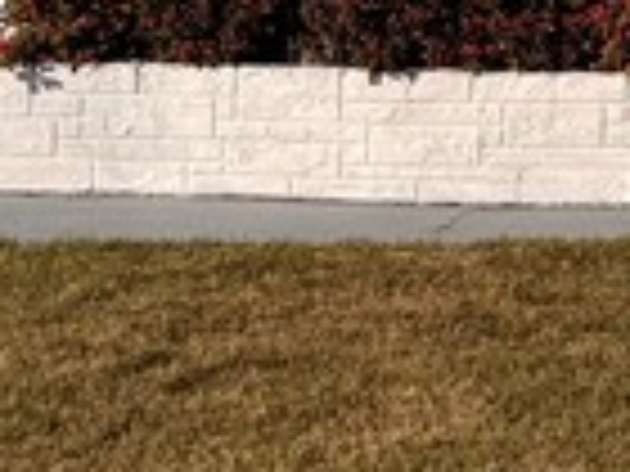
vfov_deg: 8.1
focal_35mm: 175
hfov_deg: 10.1
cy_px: -441
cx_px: 1436
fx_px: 3185
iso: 80
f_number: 1.78
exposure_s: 1/9009
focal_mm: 6.76
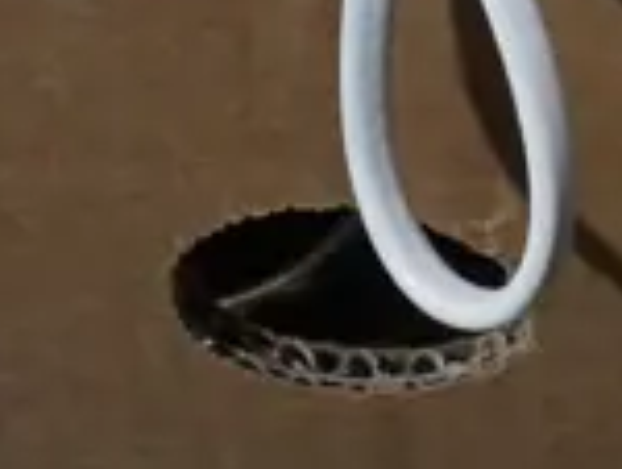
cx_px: 1422
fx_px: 5147
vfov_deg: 4.9
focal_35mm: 286
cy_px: -1123
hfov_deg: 6.6
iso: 500
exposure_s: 1/60
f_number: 4.6
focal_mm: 21
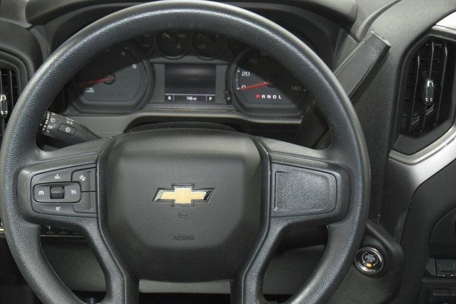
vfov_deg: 24.7
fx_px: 692
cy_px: 190
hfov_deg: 36.3
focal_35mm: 55
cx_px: 185
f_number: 3.8
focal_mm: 27
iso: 2500
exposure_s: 1/30
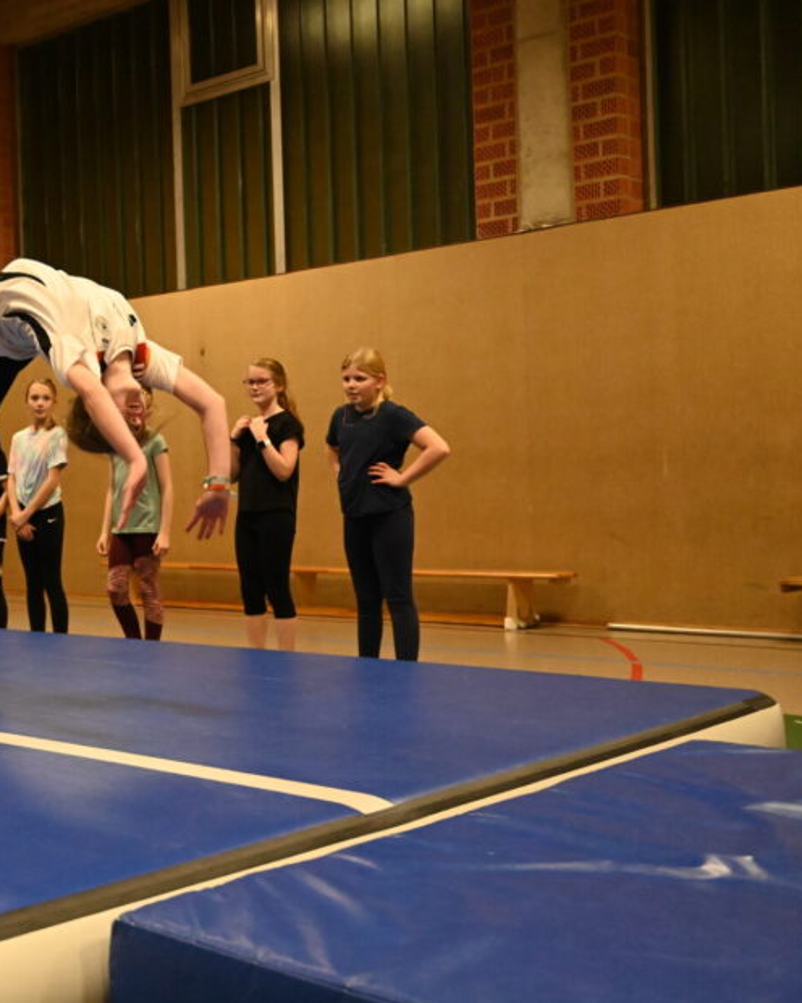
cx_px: 18
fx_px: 1424
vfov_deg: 38.8
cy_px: 489
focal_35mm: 48
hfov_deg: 29.6
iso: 14400
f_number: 4
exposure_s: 1/1000
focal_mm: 31
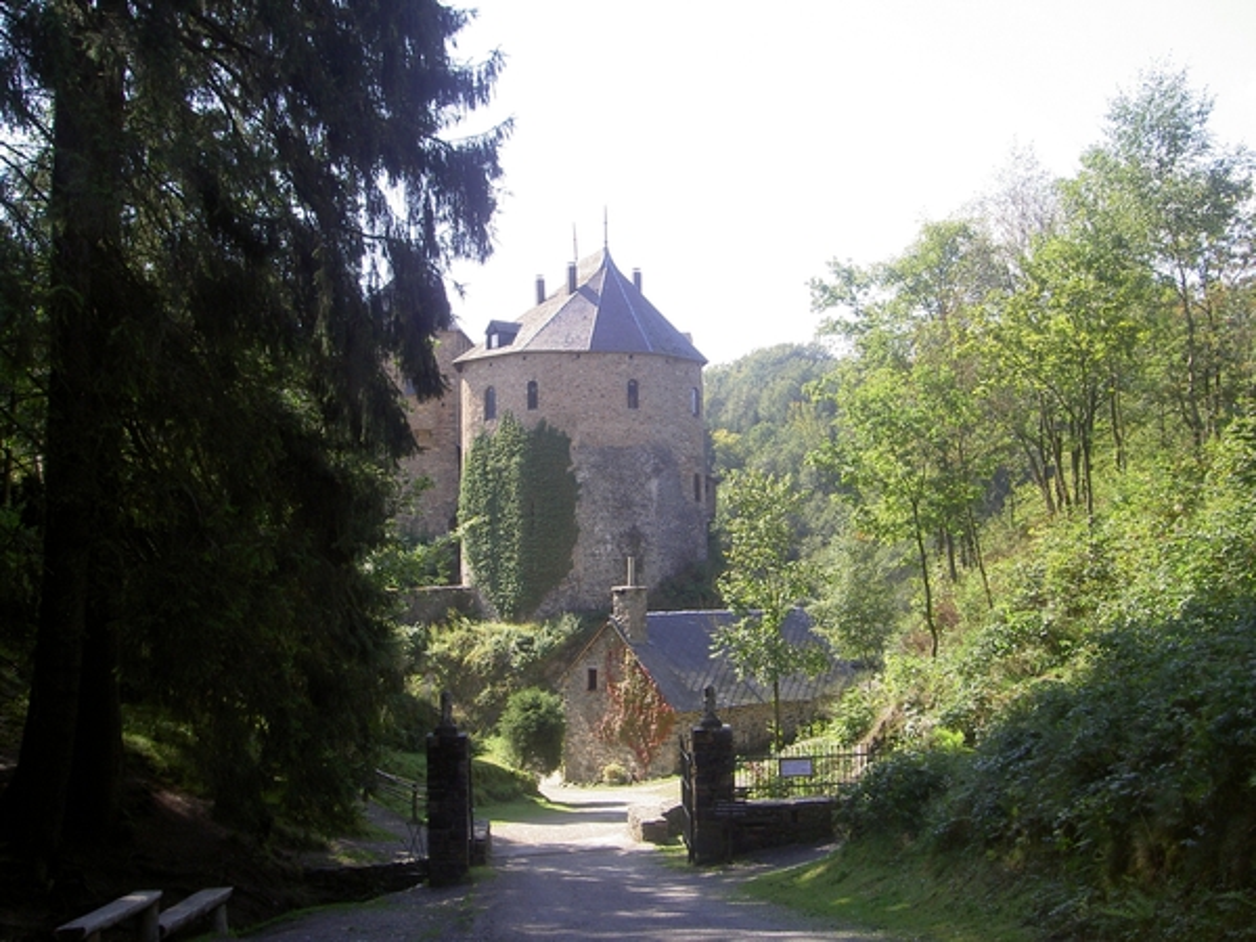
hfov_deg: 47.9
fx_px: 1415
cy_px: 471
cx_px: 628
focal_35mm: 39
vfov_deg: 36.8
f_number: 4.7
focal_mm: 8
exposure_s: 1/125
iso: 100
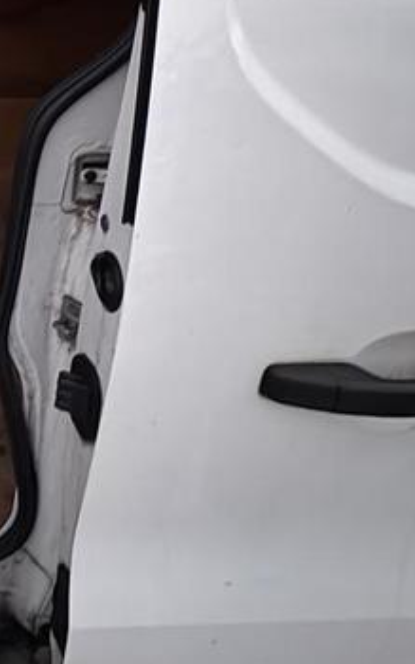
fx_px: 687
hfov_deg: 23.3
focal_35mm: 38
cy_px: 108
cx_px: -277
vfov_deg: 47.9
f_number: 2.2
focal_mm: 2.22
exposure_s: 1/23
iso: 500
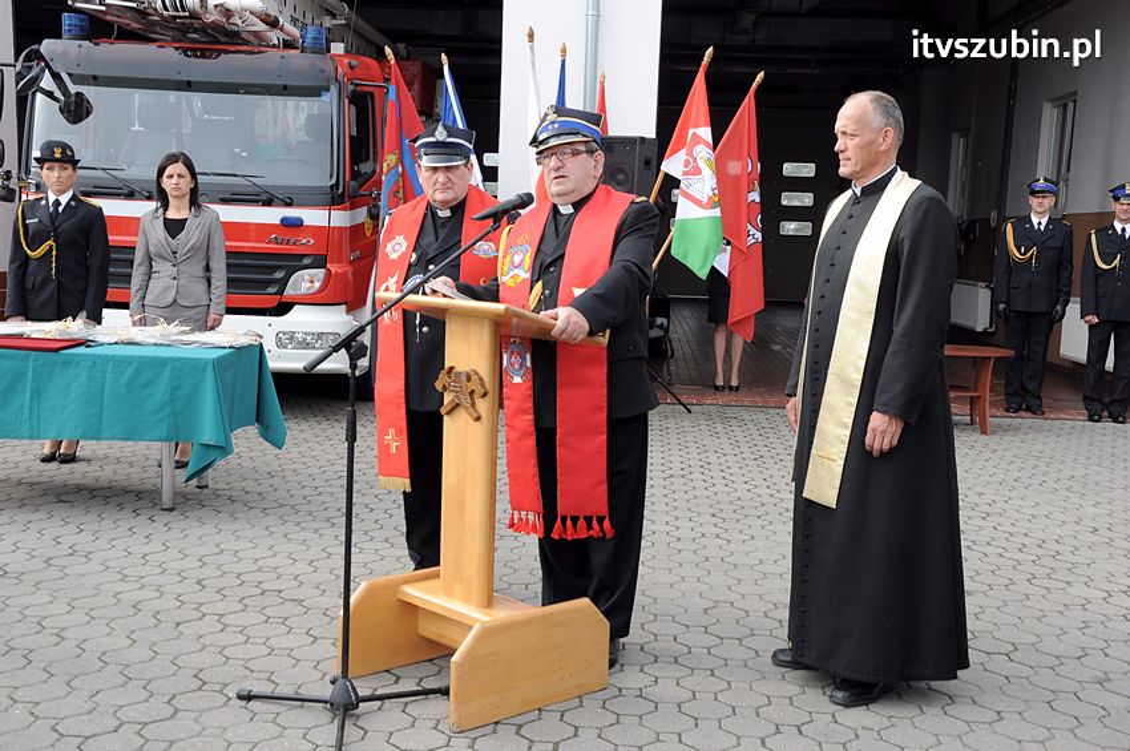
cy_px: 376
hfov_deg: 46.4
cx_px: 565
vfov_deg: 31.8
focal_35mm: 42
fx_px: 1317
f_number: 9
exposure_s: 1/320
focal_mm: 28
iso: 500
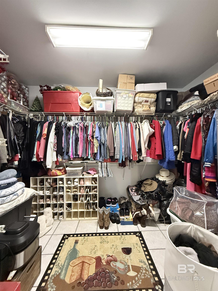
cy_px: 146
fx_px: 118
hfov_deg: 85.7
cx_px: 109
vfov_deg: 102.1
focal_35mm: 14
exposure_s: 1/60
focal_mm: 2.22
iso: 800
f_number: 2.2
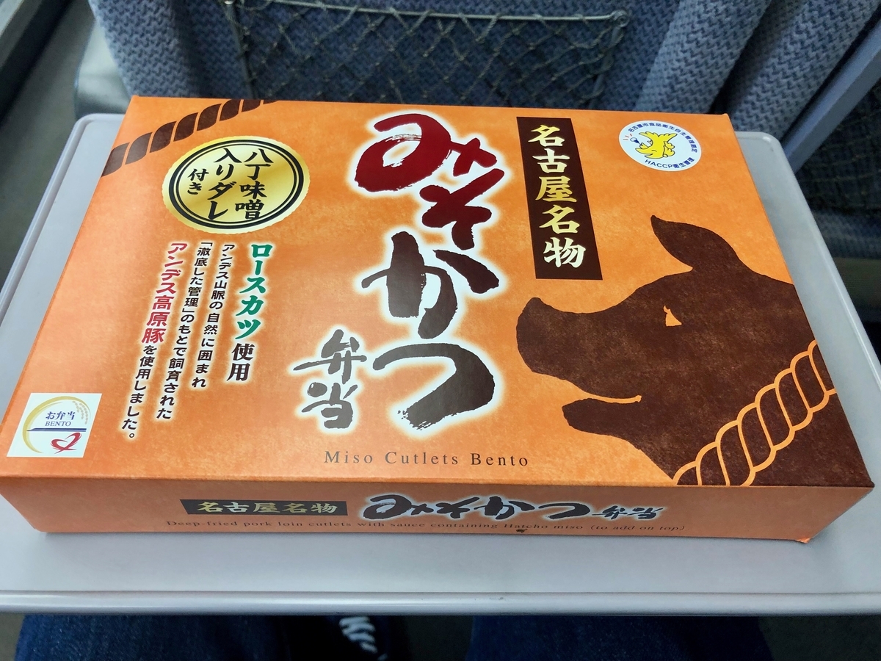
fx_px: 713
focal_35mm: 28
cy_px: 330
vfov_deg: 49.7
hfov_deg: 63.4
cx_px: 440
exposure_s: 1/30
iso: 32
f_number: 1.8
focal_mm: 3.99
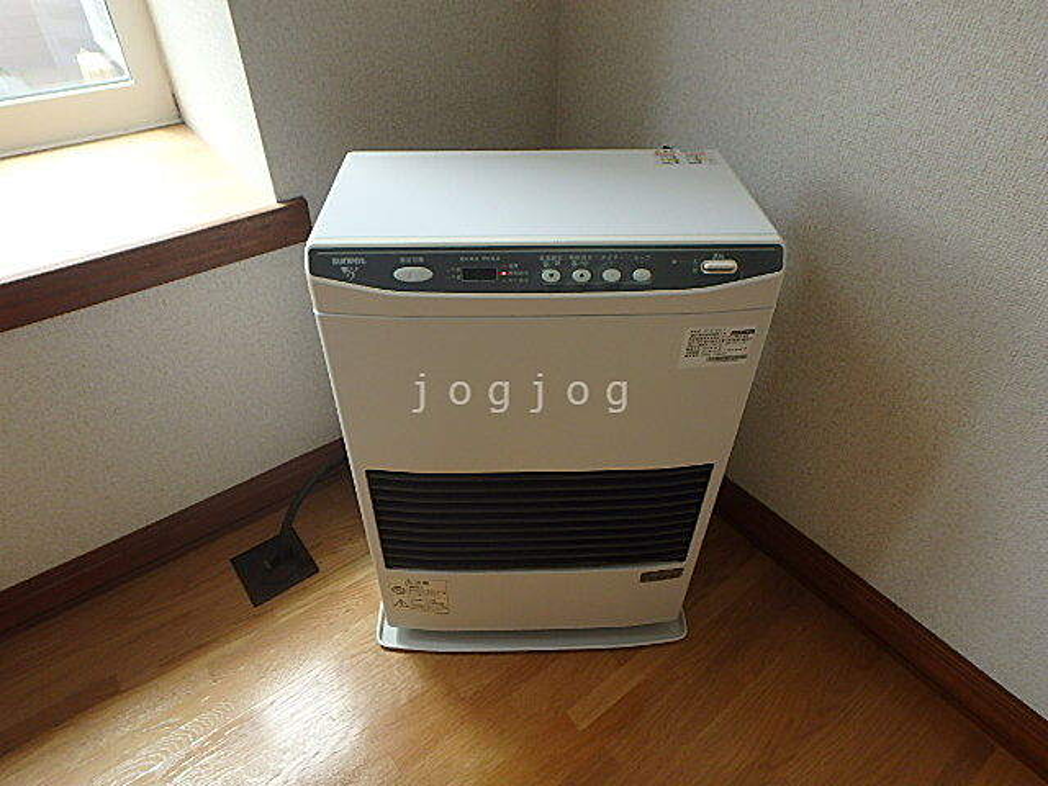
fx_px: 636
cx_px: 524
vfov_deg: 63.4
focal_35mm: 21
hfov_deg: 79.0
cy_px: 393
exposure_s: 1/125
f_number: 3.5
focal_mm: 3.7
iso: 125
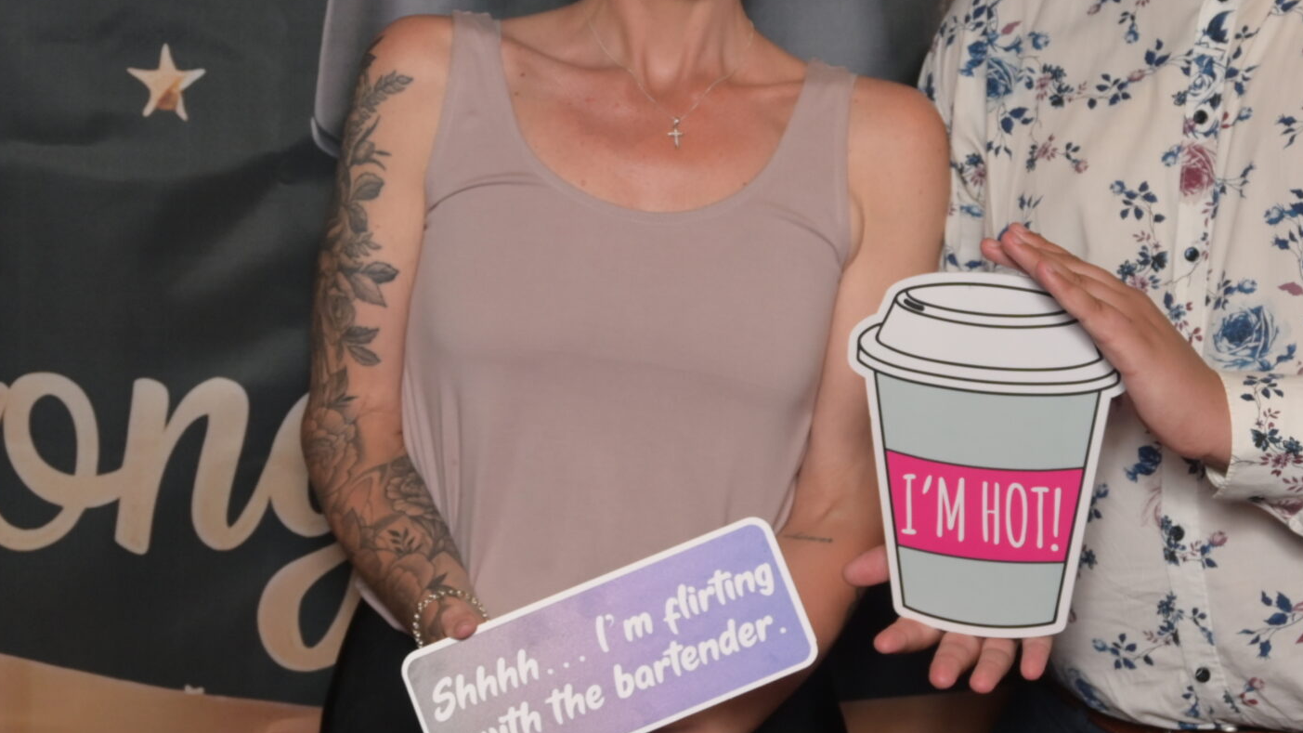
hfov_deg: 24.3
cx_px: 645
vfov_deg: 13.7
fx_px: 3021
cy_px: 88
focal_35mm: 87
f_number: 5
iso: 400
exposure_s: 1/60
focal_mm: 30.5
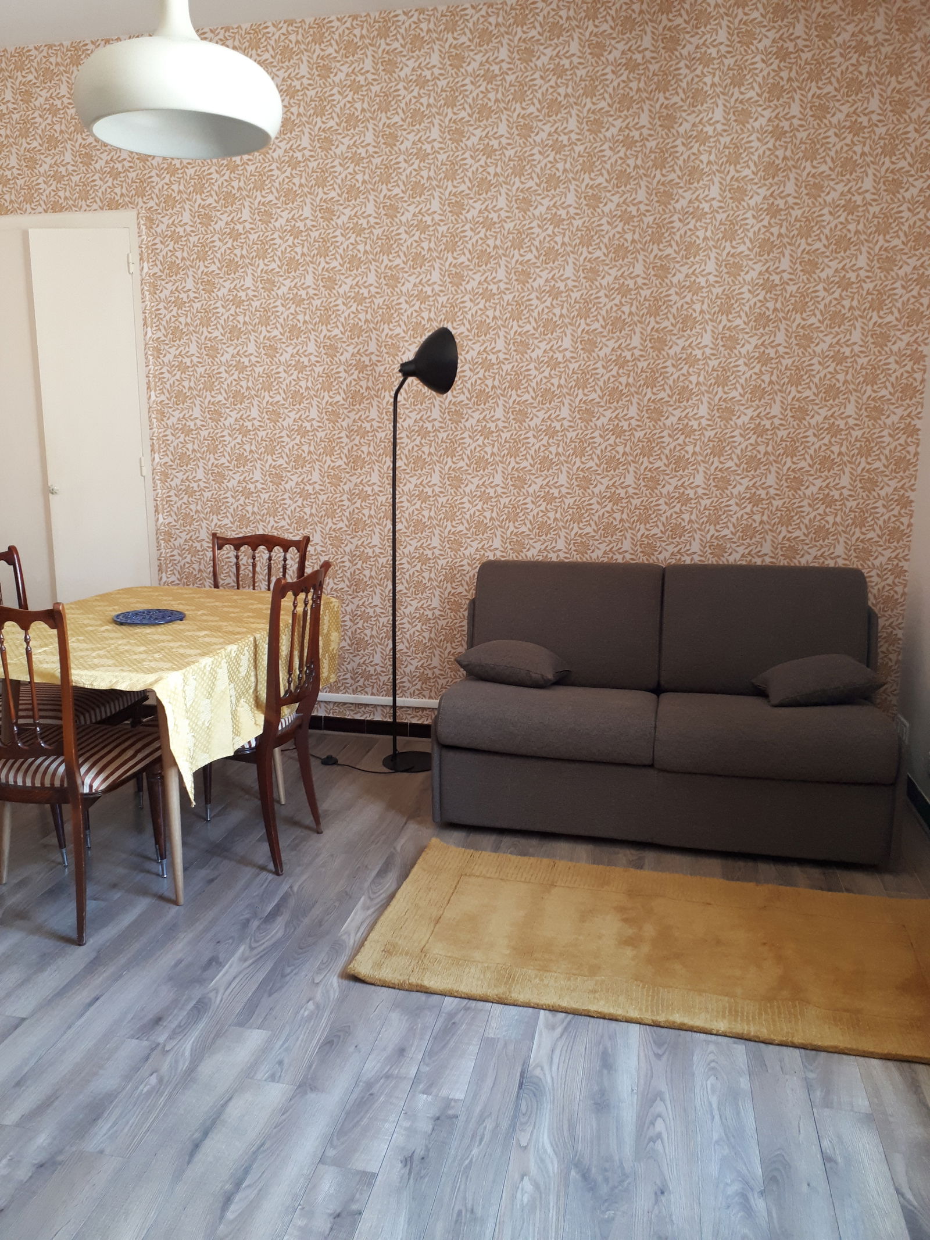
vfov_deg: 65.3
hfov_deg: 51.4
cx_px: 465
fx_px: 967
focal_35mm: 27
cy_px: 620
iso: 200
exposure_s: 1/33
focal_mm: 3.6
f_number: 1.9
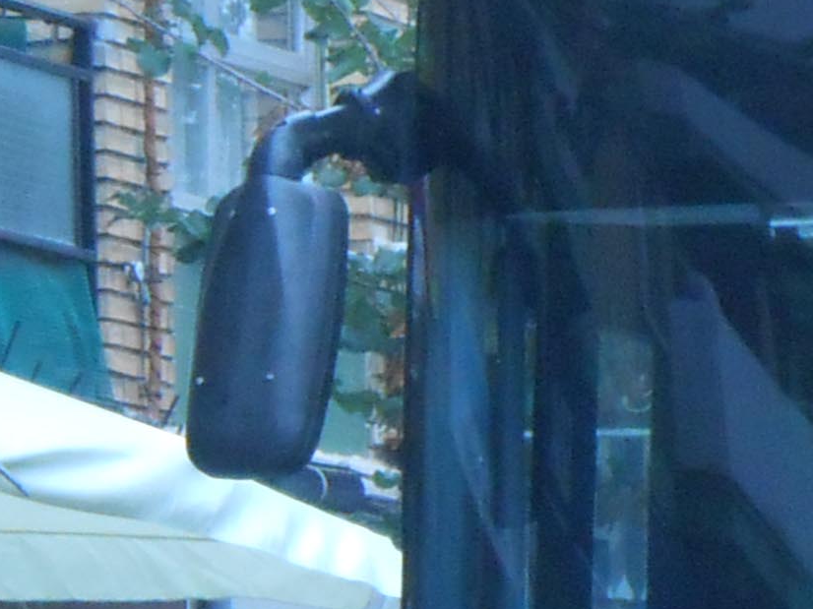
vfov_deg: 2.5
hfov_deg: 3.4
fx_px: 13759
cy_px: 606
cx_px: 844
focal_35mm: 586
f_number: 5
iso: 320
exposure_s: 1/500
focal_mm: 18.7
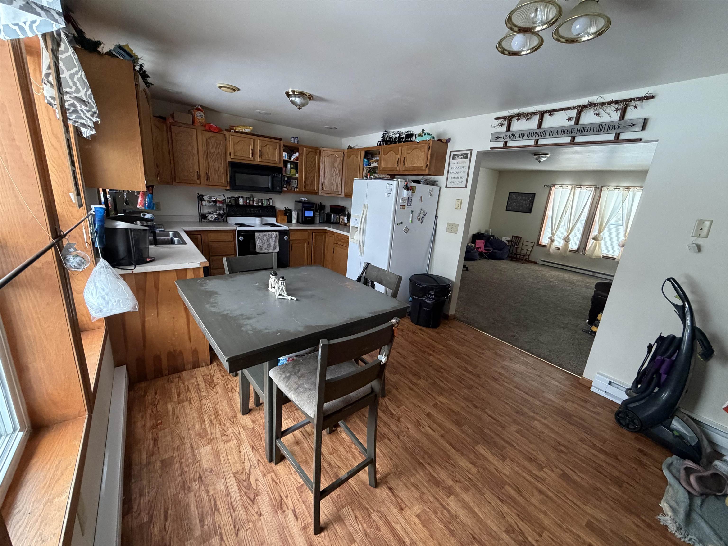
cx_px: 364
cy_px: 273
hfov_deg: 102.1
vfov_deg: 85.7
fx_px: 294
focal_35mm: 14
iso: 500
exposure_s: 1/60
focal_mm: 2.22
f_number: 2.2
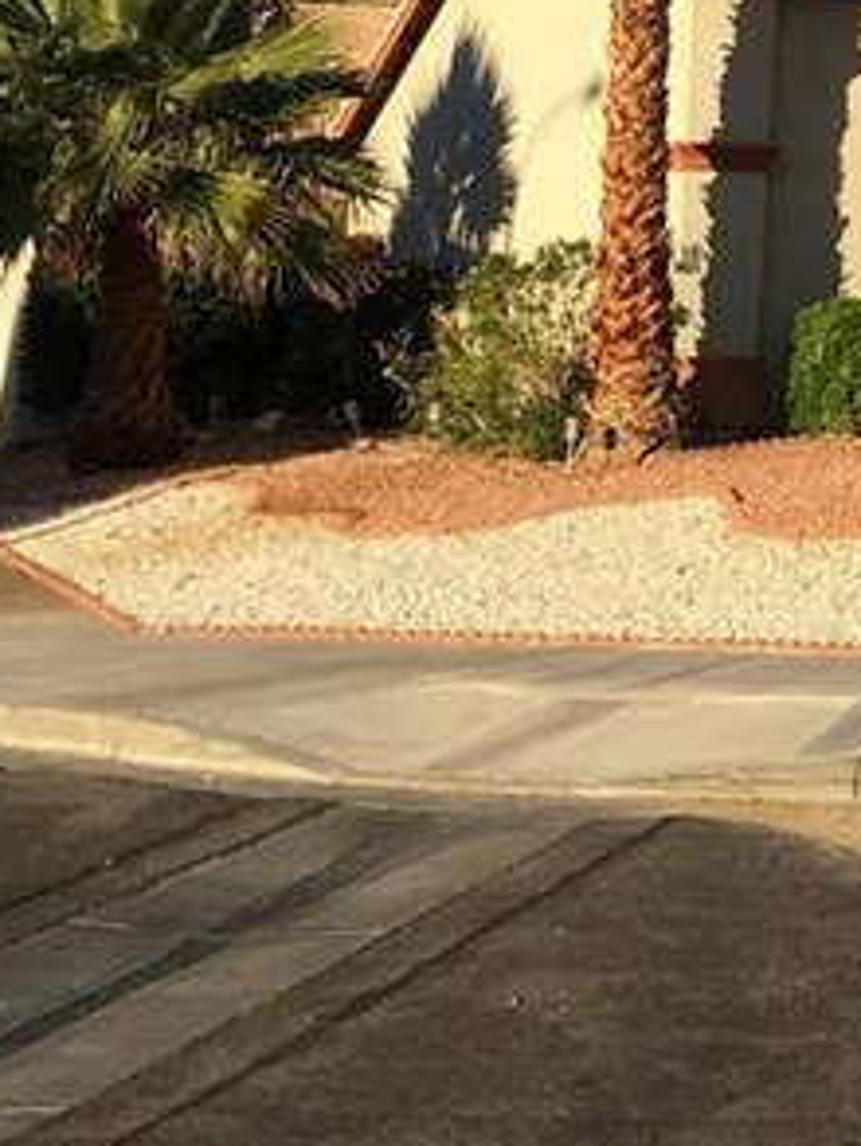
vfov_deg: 17.6
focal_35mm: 101
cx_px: 1325
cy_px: -520
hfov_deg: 13.7
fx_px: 3347
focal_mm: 4.15
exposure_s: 1/1570
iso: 25
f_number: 2.2
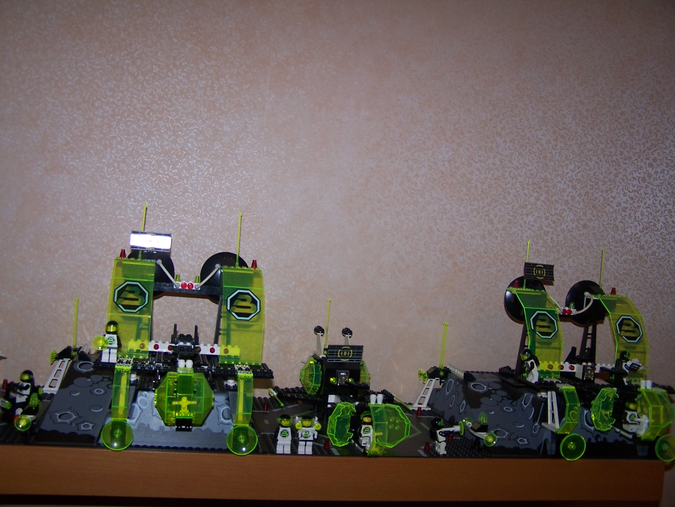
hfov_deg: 49.0
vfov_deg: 37.7
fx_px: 741
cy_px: 254
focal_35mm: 38
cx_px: 338
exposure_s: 1/60
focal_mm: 6.3
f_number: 2.8
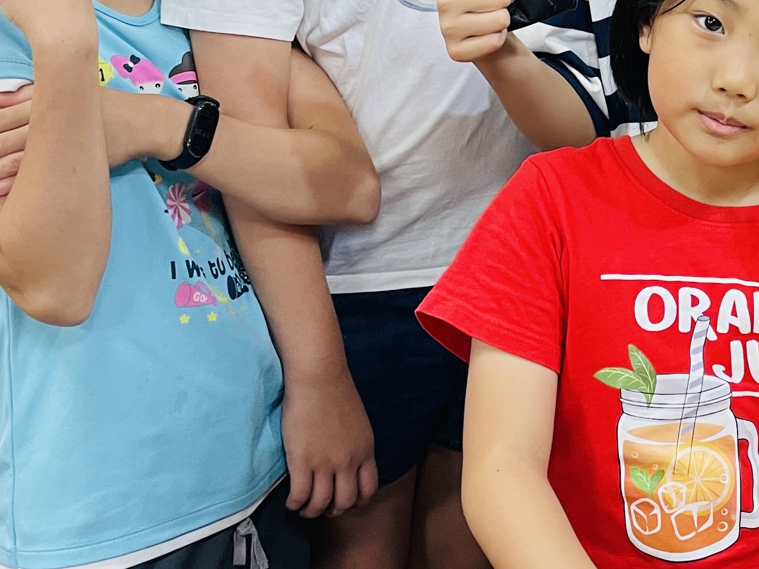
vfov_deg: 19.4
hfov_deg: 24.9
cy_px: 32
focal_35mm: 74
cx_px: 791
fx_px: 1622
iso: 125
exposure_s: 1/60
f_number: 1.6
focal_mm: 4.2
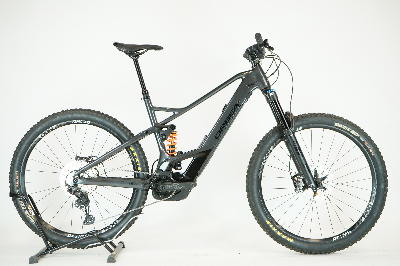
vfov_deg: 25.1
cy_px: 133
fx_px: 600
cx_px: 200
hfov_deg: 36.9
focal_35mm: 54
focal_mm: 54
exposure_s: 1/200
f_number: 6.3
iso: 2000
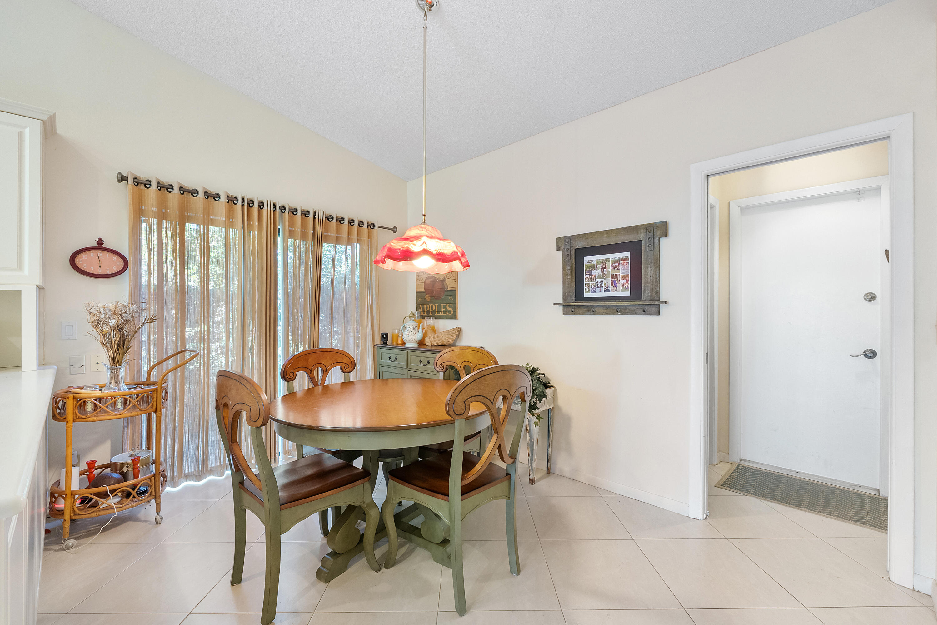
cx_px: 468
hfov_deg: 100.4
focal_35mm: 15
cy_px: 312
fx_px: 390
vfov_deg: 77.4
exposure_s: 1/13
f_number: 7.1
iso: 800
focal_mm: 10
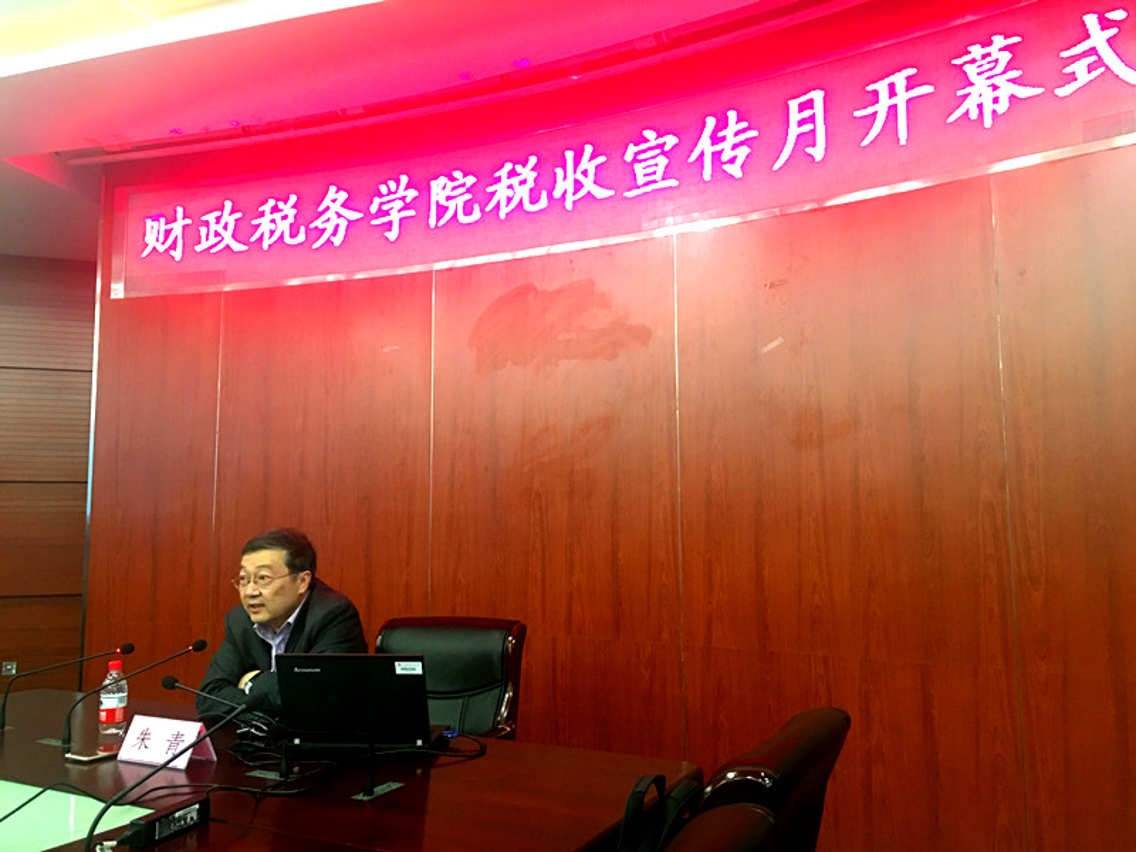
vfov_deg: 48.2
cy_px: 426
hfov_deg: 61.7
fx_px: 952
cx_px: 568
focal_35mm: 29
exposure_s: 1/8
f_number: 2.2
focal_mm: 4.15
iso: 100
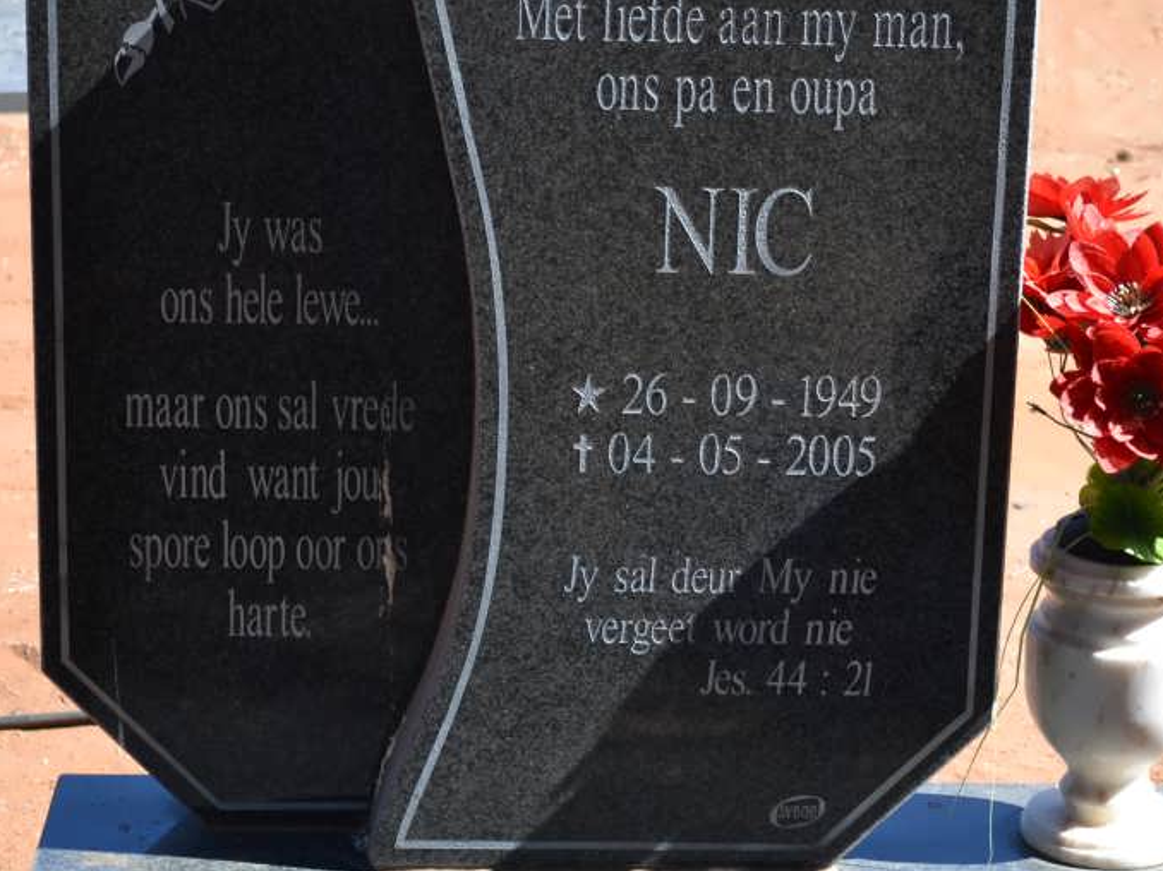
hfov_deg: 20.2
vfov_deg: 15.2
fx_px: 3258
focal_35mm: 97
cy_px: 381
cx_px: 640
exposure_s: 1/125
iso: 200
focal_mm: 38
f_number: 5.6
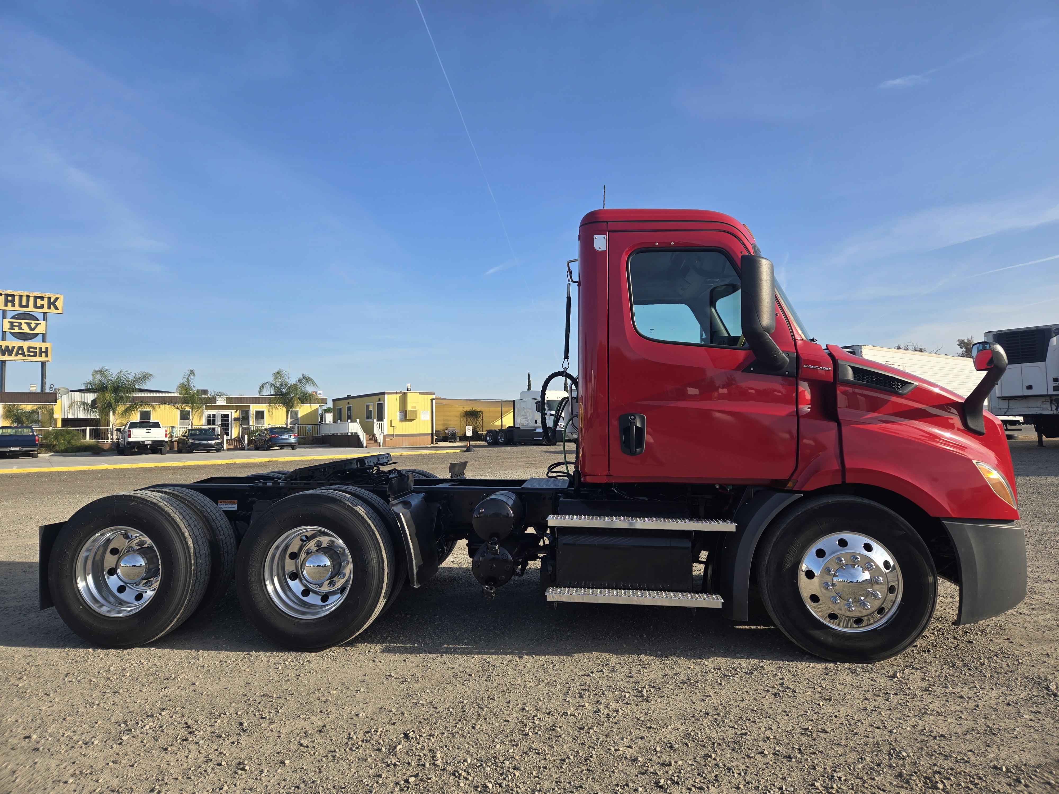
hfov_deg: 73.9
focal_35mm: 23
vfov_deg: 58.9
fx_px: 704
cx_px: 530
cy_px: 397
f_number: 1.8
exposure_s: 1/1300
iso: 25
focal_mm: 5.4
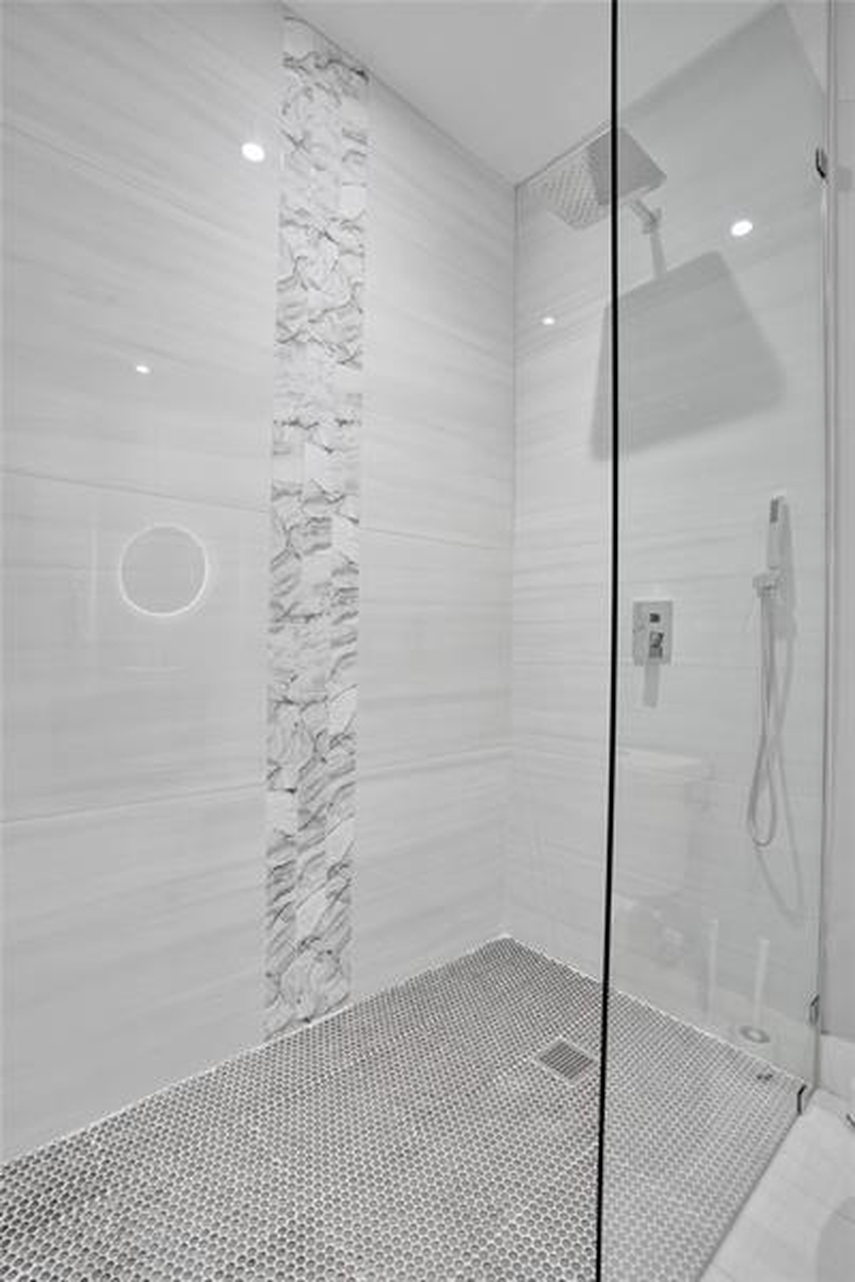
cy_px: 641
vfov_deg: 96.7
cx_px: 428
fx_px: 570
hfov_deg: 73.7
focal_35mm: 16
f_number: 5
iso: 1600
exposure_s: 1/200
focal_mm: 16
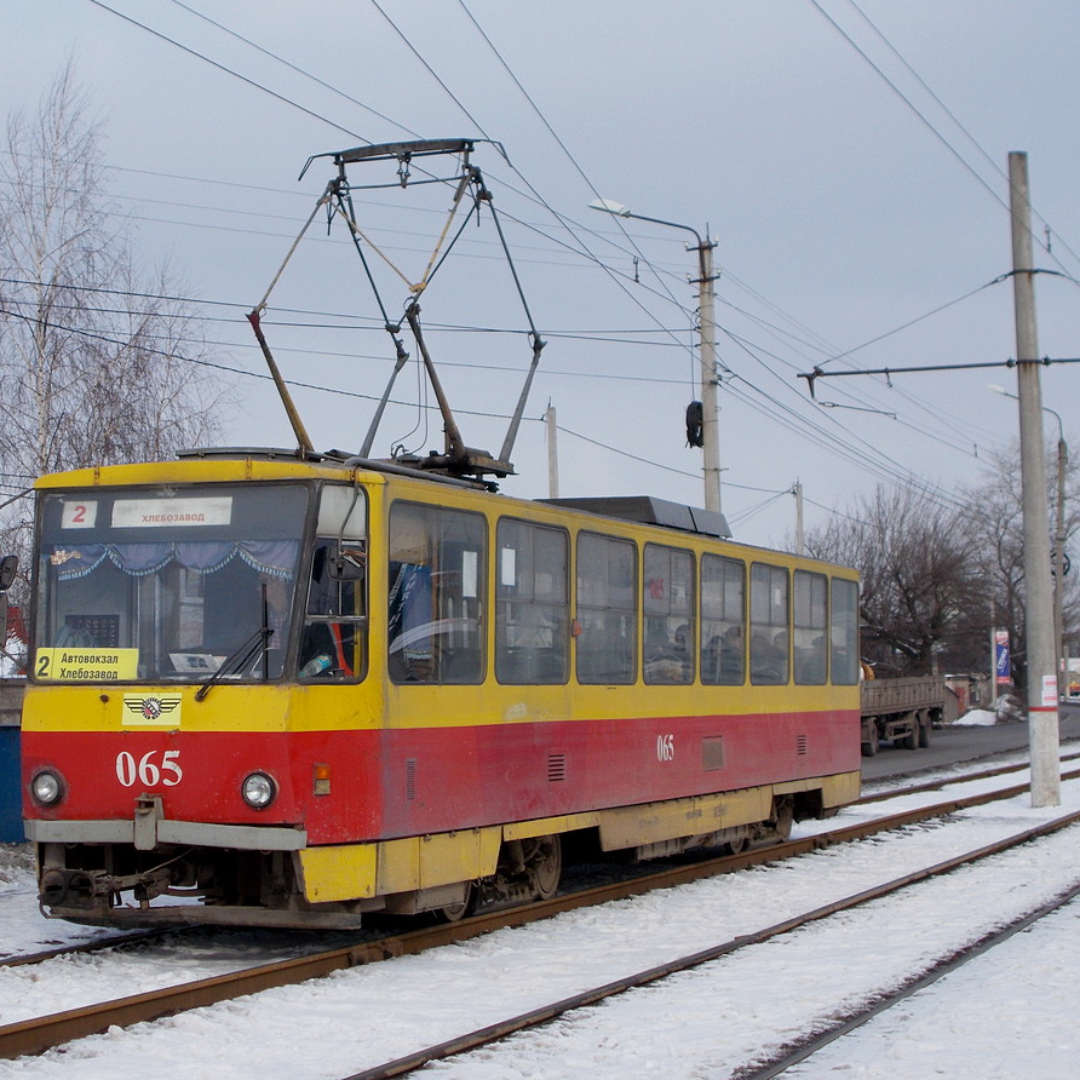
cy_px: 536
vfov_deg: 25.0
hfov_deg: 24.9
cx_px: 385
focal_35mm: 69
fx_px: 2436
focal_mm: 10.3
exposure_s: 1/500
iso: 80
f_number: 4.9
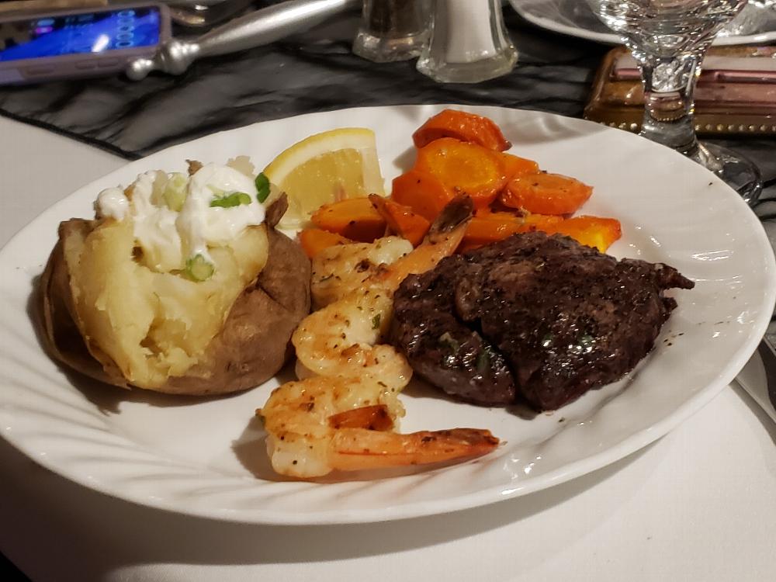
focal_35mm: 26
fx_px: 583
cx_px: 388
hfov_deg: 67.3
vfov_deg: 53.1
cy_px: 291
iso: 250
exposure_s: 1/15
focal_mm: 4.3
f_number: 1.5
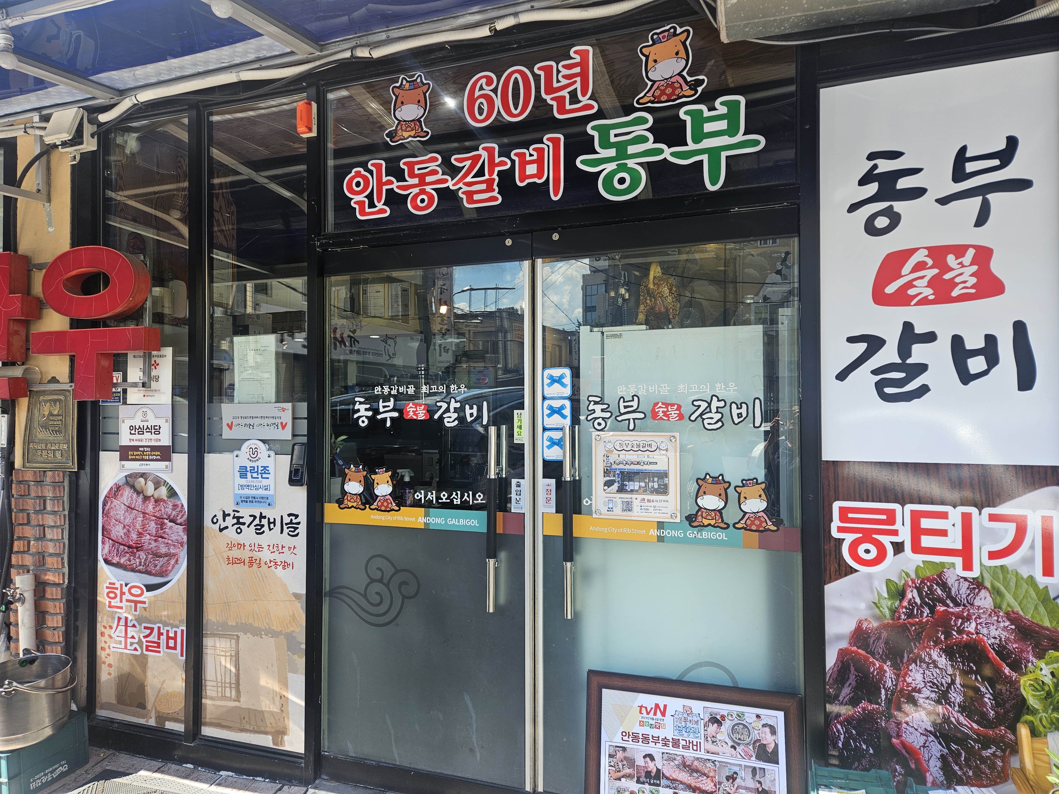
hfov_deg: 73.9
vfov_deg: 58.9
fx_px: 704
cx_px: 530
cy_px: 397
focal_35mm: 23
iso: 25
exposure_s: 1/301
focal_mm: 5.4
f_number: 1.8
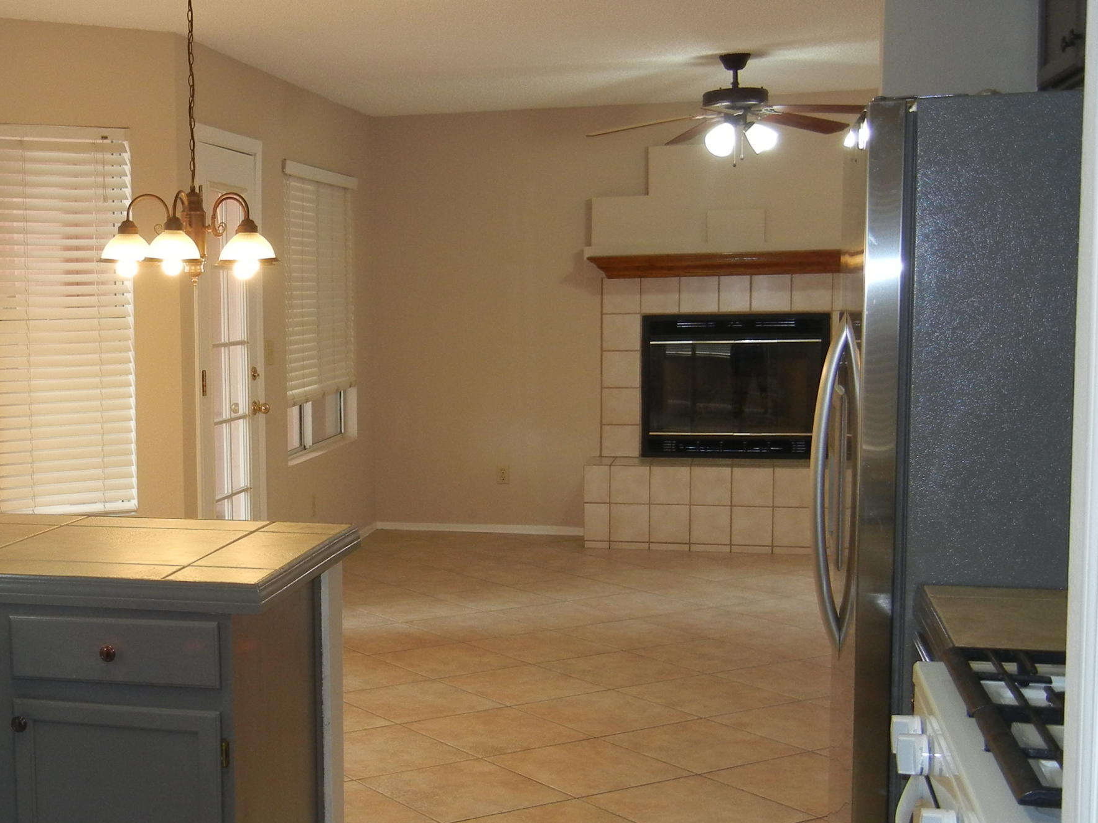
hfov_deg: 36.1
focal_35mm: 51
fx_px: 1618
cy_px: 456
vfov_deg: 28.5
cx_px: 206
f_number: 3.5
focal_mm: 5.4
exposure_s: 1/35.8
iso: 160
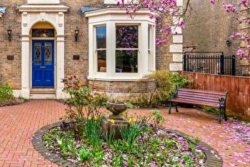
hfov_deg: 57.6
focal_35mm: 30
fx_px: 209
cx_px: 53
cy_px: 28
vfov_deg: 41.4
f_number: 8
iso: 320
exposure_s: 1/320
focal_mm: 15
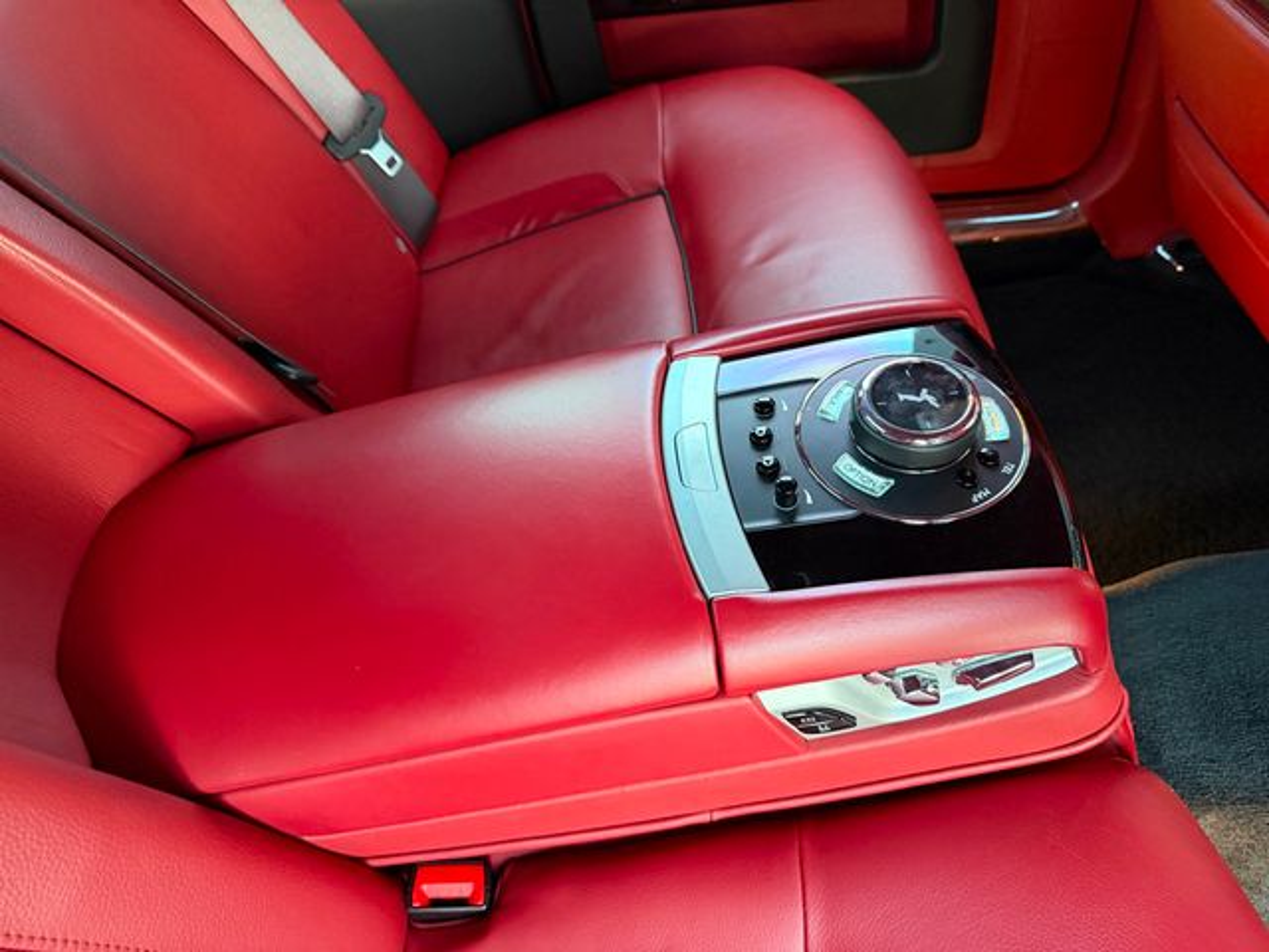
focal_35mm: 24
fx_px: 880
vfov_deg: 56.8
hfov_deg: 71.6
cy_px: 476
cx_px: 634
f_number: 1.78
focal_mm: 6.76
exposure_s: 1/51
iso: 800
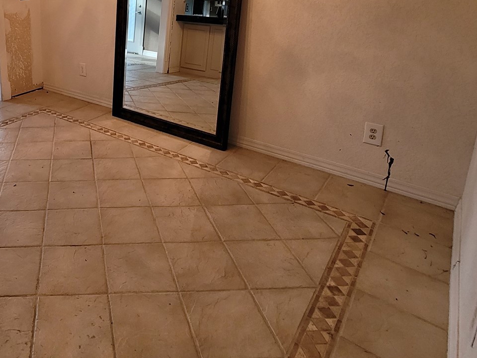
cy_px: 59
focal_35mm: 26
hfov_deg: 60.5
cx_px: 80
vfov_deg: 49.2
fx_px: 358
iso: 200
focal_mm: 2.2
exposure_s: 1/60
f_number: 2.2
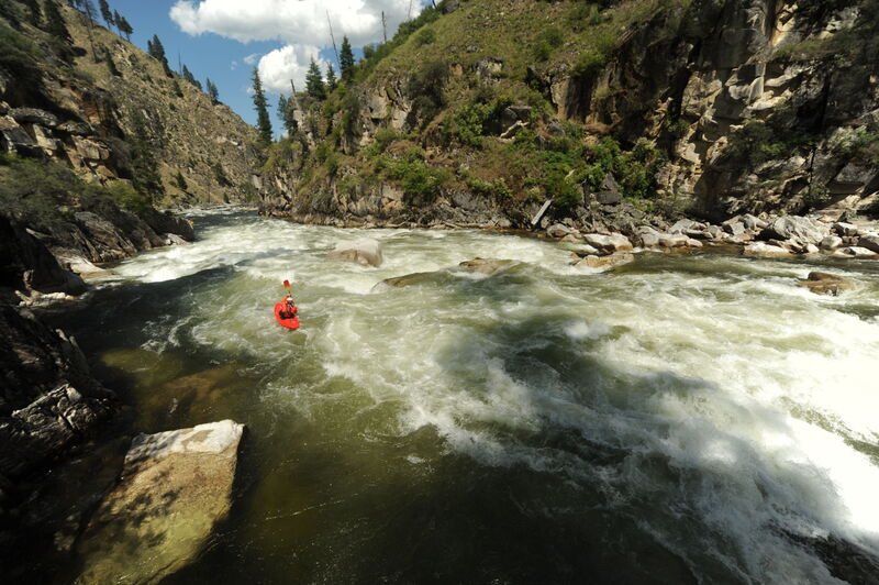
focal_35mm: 14
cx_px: 440
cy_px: 292
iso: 200
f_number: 8
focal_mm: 14
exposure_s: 1/1000
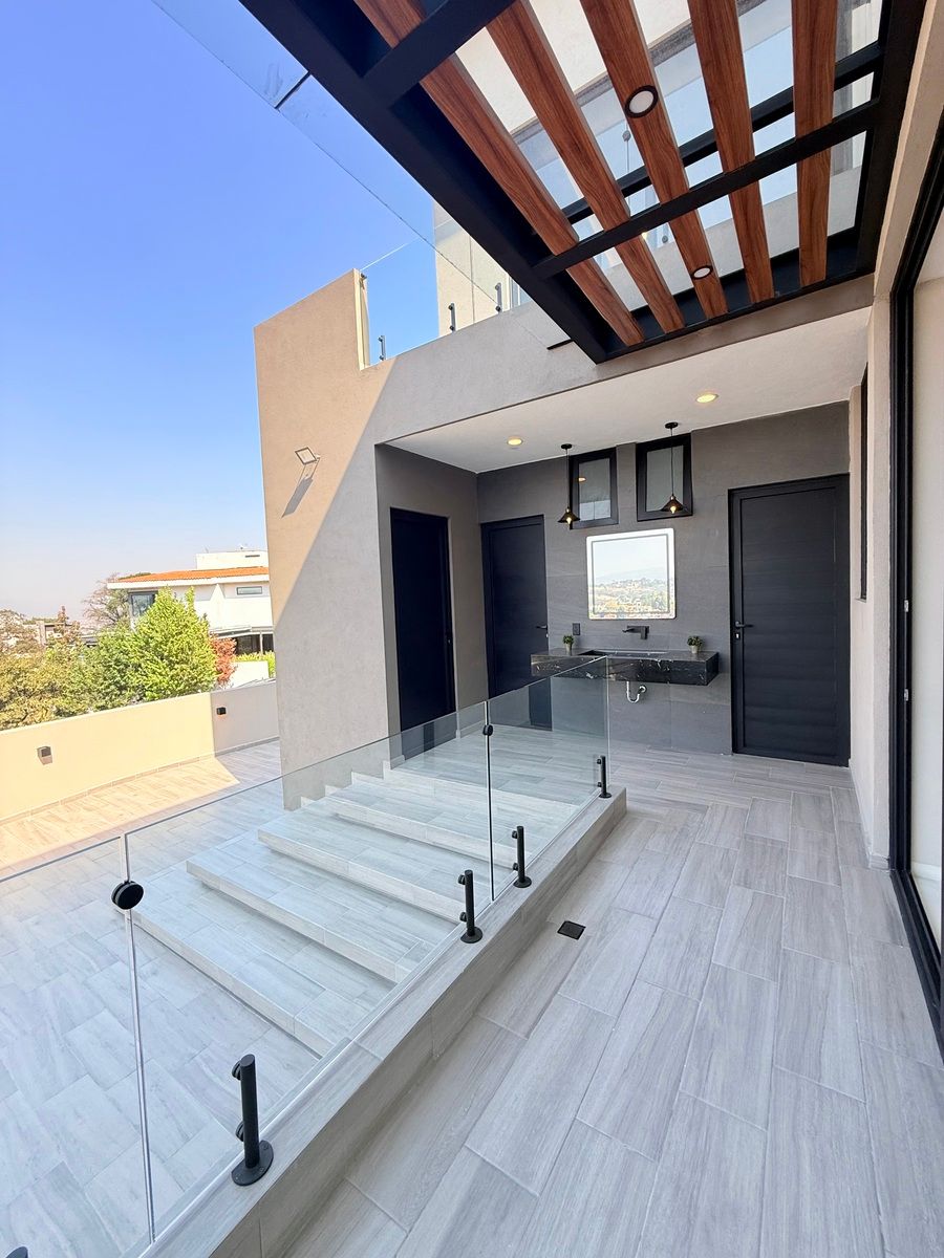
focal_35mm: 14
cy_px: 629
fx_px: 509
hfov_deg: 85.7
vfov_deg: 102.1
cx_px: 472
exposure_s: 1/347
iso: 64
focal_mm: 2.22
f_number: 2.2
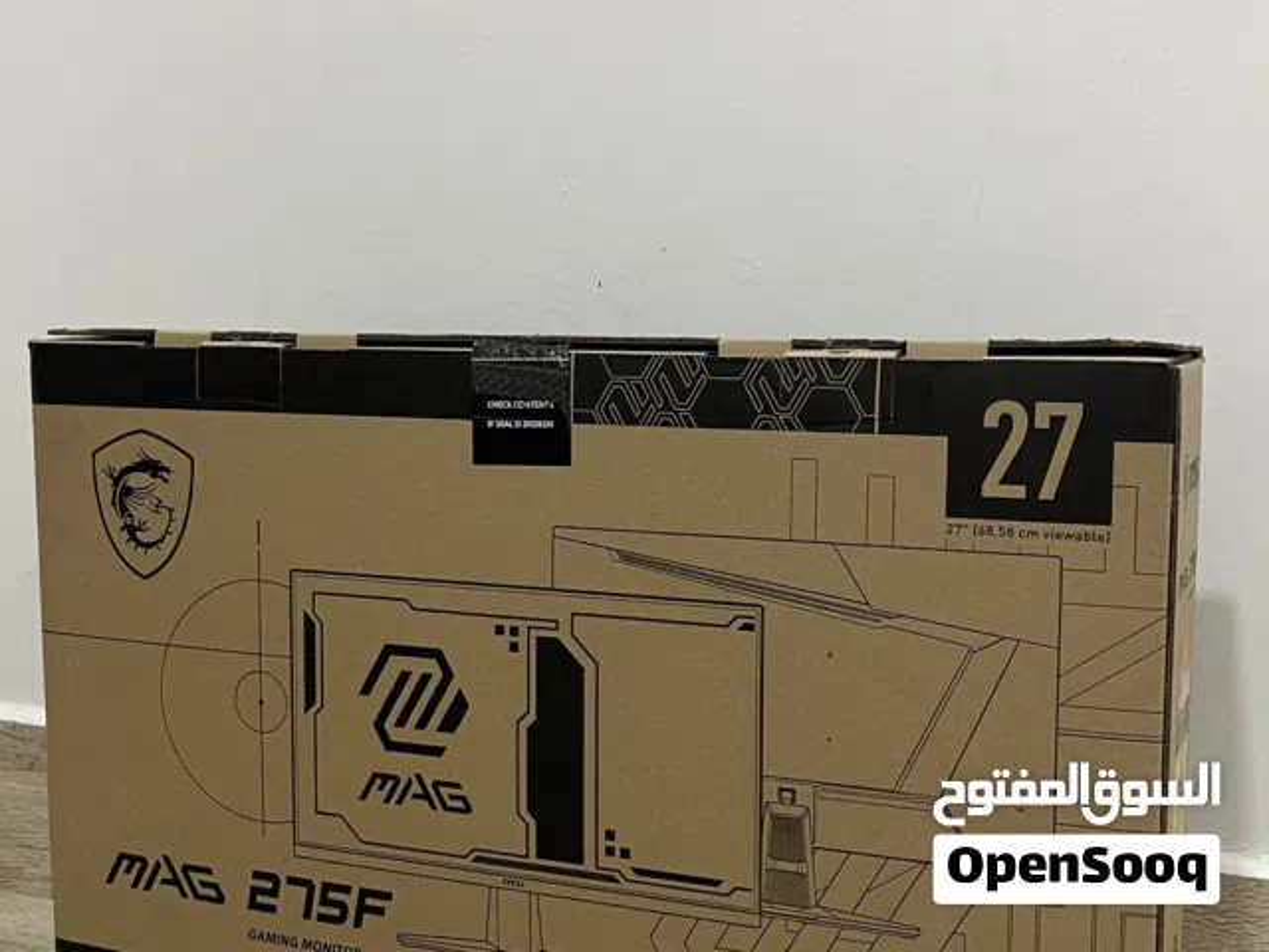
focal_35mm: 26
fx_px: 953
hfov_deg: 67.3
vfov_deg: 53.1
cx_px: 634
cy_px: 476
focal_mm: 5.1
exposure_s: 1/50
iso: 125
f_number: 1.6
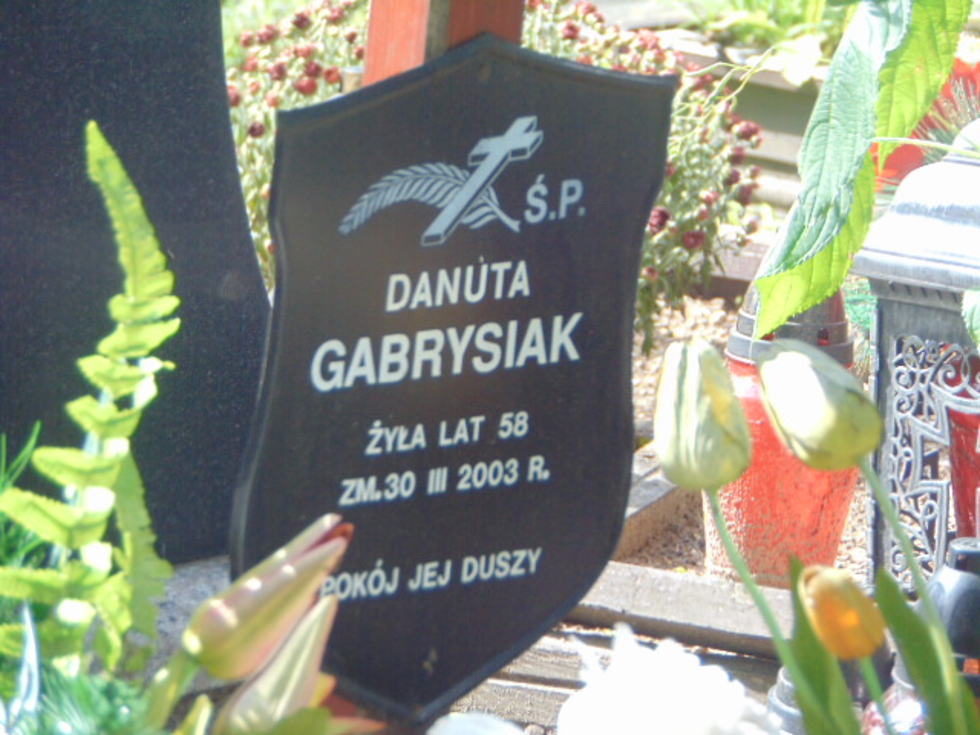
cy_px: 368
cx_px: 490
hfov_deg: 6.5
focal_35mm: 307
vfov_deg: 4.8
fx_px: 8691
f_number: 4.2
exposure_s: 1/160
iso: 160
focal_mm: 55.1
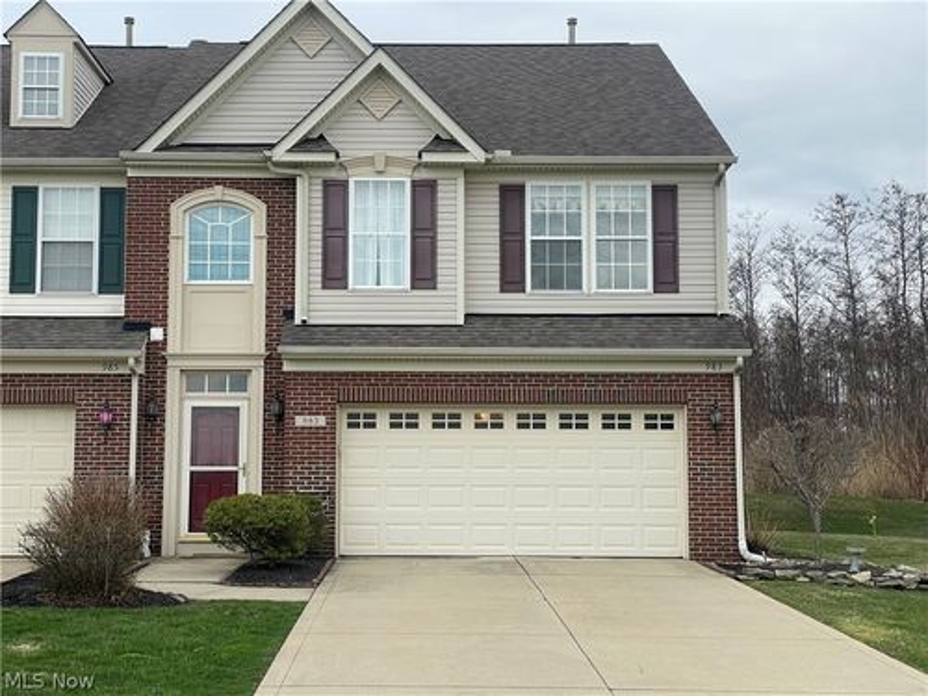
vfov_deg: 28.0
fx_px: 1394
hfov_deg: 36.8
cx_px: 464
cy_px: 348
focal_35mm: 52
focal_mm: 6
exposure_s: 1/212
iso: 25
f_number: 2
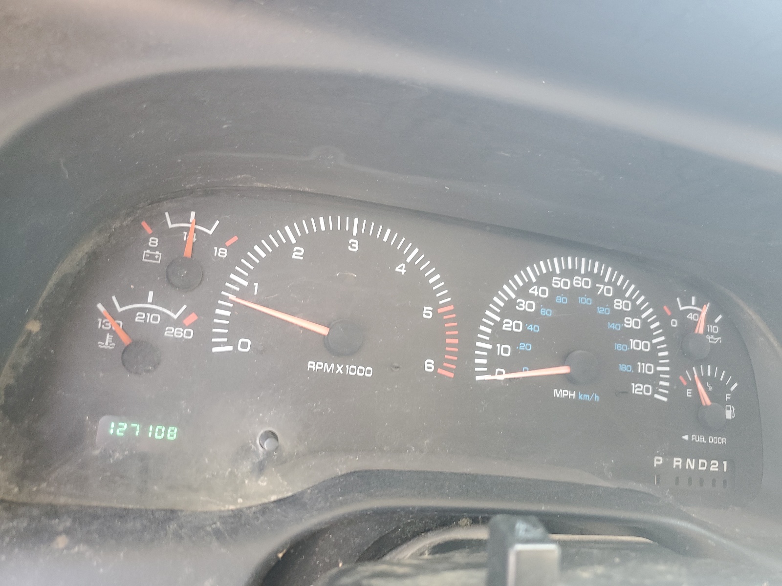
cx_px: 391
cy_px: 293
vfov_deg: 53.1
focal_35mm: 26
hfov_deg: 67.3
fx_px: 587
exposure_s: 1/50
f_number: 1.5
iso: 88
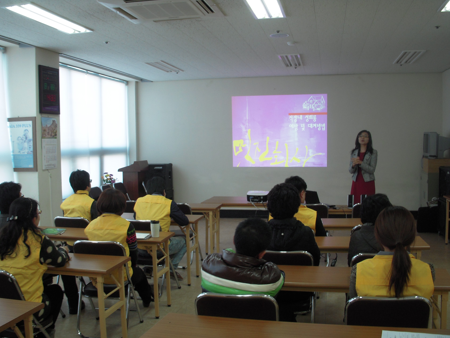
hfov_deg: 47.9
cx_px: 220
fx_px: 507
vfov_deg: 36.8
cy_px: 171
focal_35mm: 39
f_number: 3.3
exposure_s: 1/30
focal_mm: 6.3
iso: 125
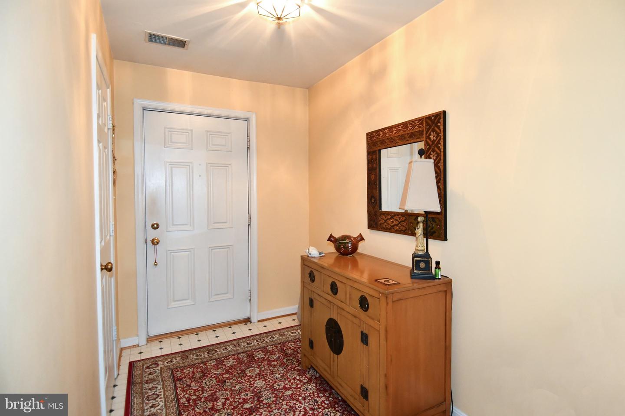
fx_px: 312
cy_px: 208
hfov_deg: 90.0
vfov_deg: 67.4
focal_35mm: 18
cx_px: 312
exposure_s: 1/60
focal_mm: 12
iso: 2200
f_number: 4
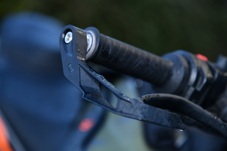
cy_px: 76
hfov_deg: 17.1
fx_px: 757
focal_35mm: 120
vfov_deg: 11.4
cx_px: 114
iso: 500
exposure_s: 1/160
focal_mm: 120
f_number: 4.5
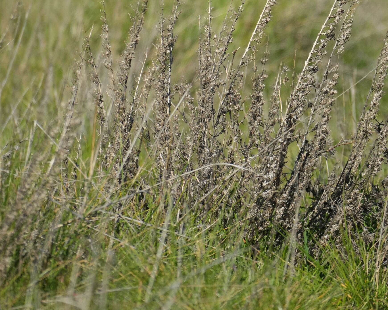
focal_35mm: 700
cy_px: -5
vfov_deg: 2.2
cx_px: 278
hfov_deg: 2.8
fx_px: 8037
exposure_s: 1/2000
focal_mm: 300
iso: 640
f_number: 7.1
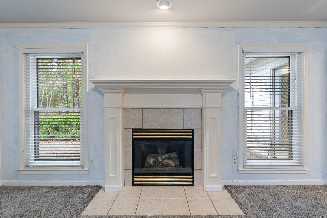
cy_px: 109
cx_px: 164
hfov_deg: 96.7
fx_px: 145
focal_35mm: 16
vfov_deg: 73.8
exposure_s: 1/1.25
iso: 250
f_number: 9
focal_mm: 16
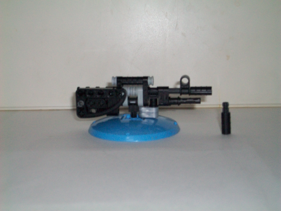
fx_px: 430
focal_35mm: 53
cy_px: 106
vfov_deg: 27.5
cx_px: 140
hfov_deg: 36.2
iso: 200
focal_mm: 8.8
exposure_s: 1/160
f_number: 3.6
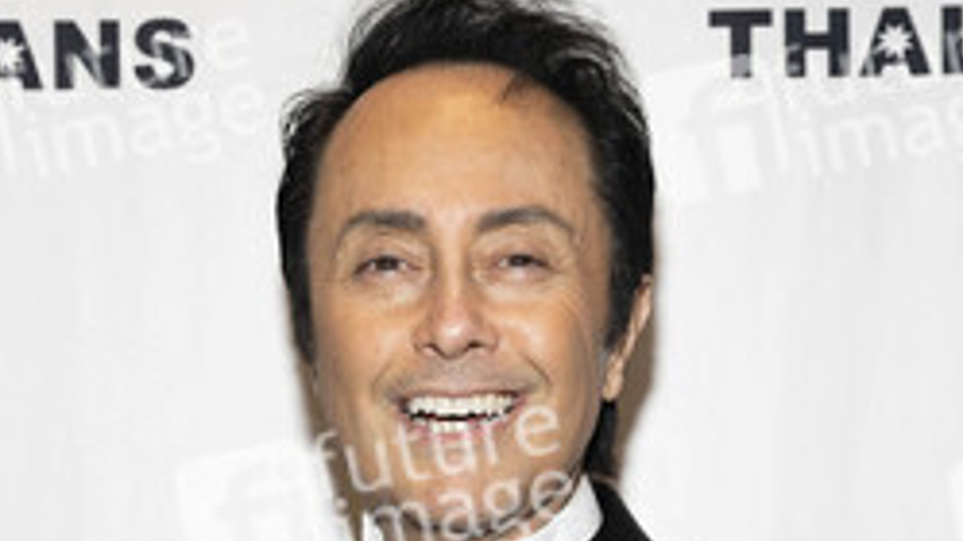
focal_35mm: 111
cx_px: 487
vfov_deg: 10.7
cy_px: 692
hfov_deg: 19.3
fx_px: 2834
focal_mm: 66
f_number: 5.6
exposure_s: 1/200
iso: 800
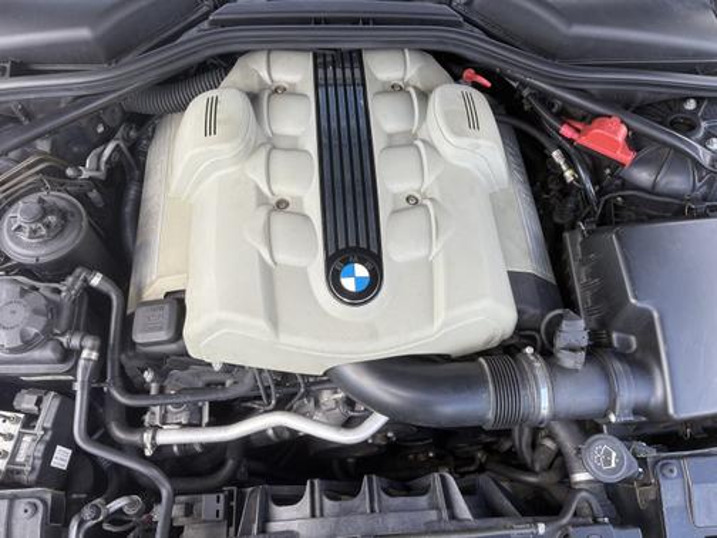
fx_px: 539
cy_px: 269
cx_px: 358
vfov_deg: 53.1
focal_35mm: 26
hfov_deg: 67.3
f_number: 1.6
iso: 40
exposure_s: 1/250
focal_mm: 5.96
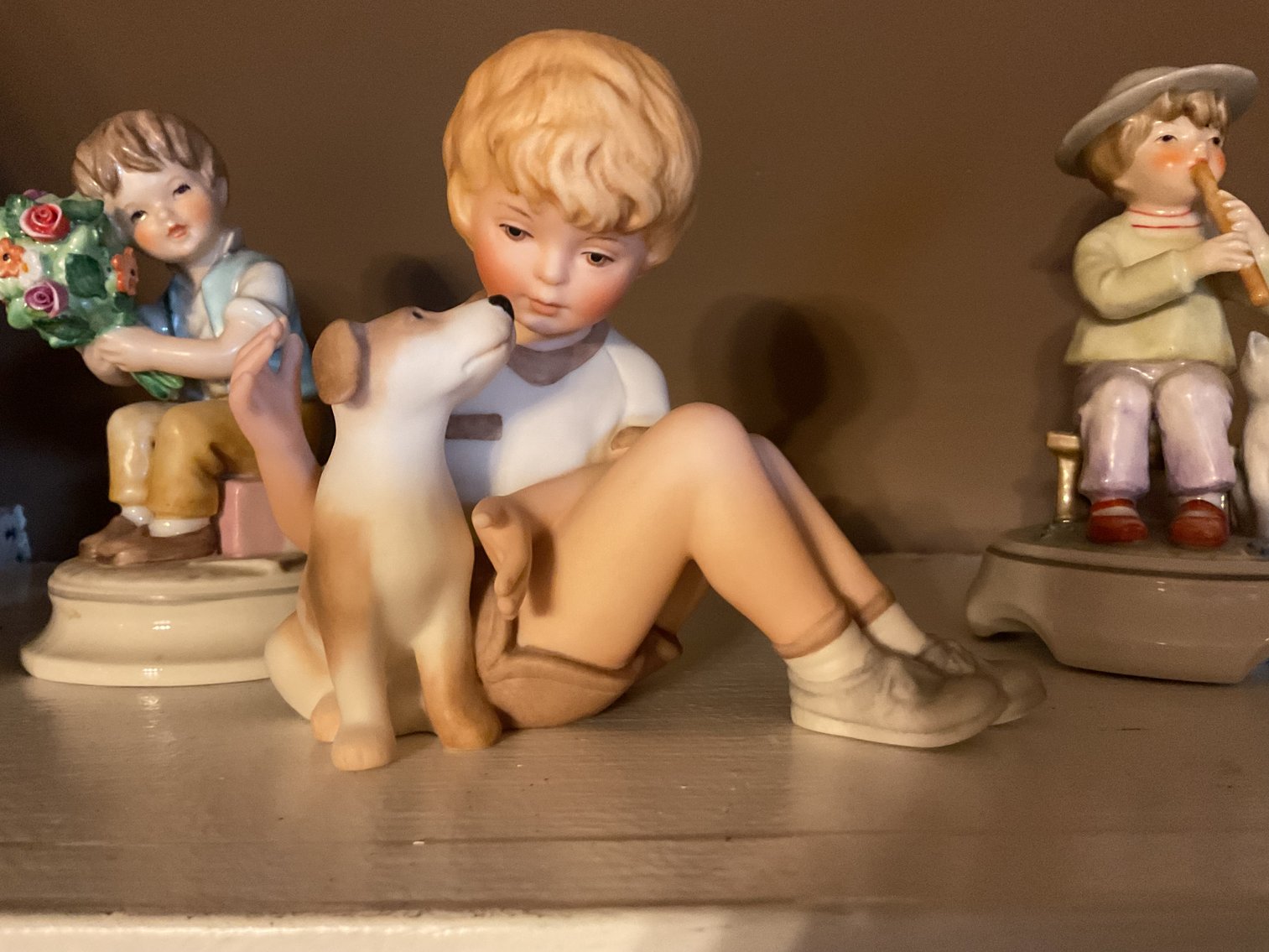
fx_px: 1063
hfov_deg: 61.7
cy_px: 476
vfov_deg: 48.2
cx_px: 634
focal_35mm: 29
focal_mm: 3
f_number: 1.8
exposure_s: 1/30
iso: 400
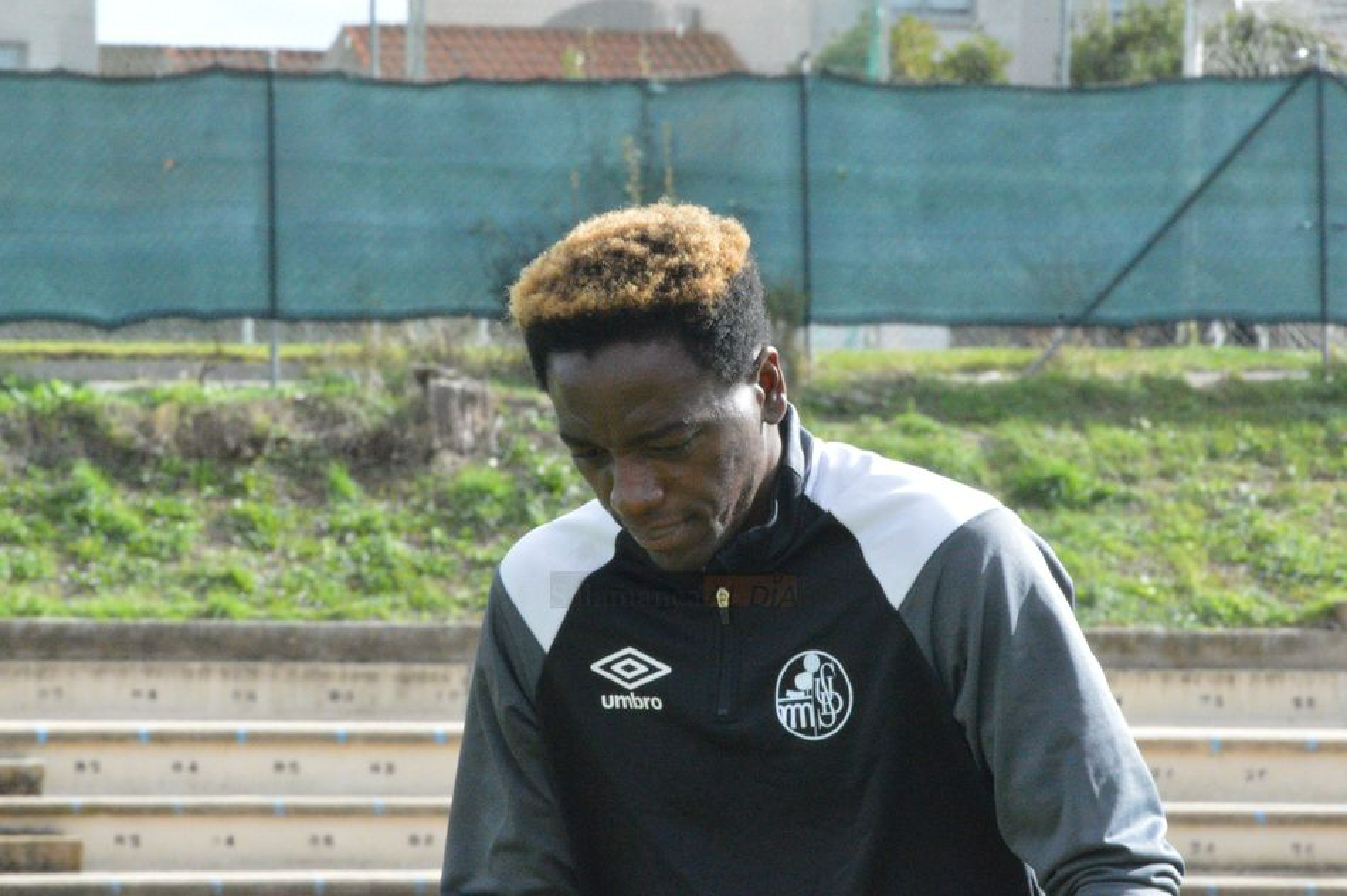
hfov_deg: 4.6
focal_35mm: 450
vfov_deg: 3.1
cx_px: 674
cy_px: 448
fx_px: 16825
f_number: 40
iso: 6400
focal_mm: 300
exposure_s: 1/320
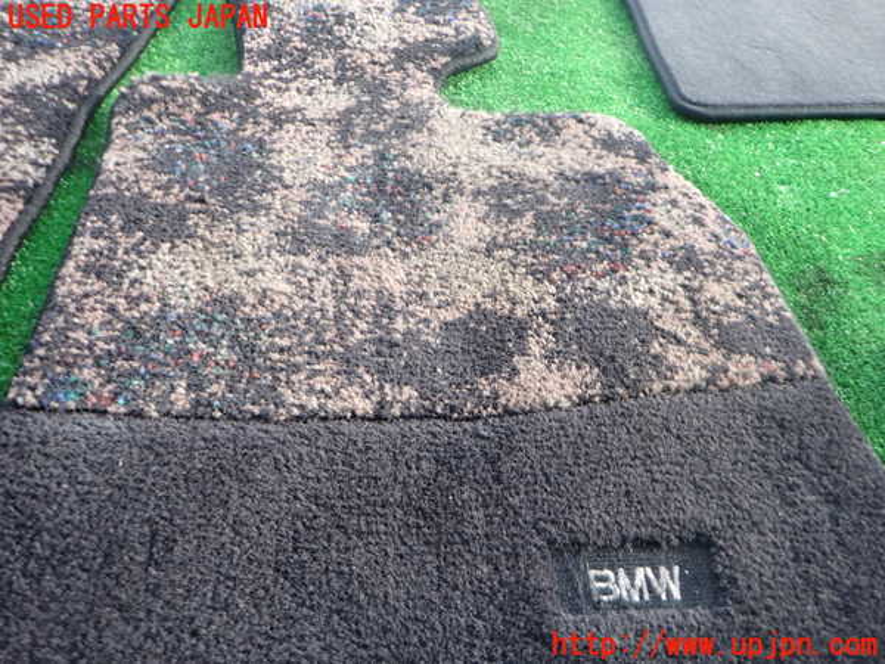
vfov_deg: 54.9
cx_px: 442
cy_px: 332
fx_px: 639
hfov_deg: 69.4
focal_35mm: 25
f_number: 2
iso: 100
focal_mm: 4.5
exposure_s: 1/200
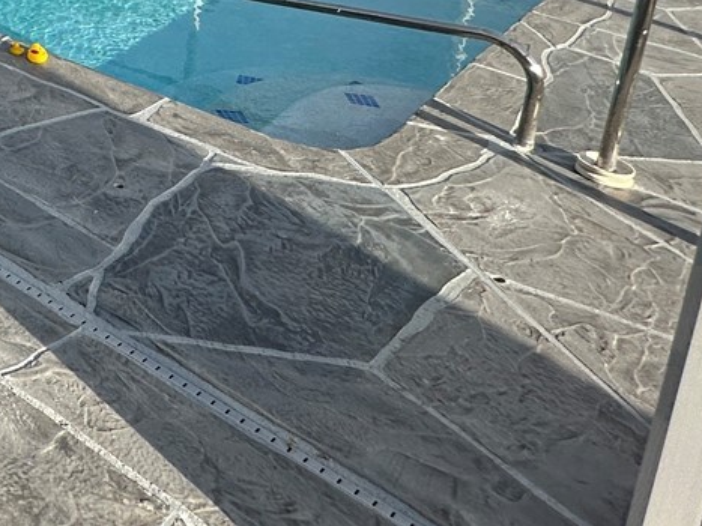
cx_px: -343
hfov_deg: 27.6
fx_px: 973
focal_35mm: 48
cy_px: -158
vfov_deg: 25.9
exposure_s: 1/774
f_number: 2.2
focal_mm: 2.22
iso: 40
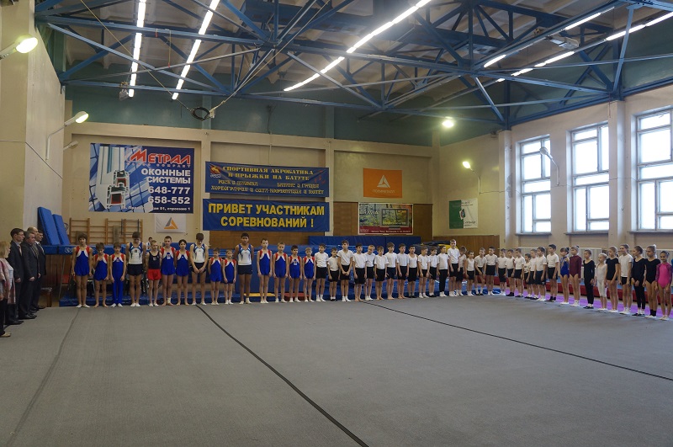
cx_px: 336
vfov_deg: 43.5
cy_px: 224
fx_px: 560
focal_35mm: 30
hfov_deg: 62.0
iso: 640
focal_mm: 20
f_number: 4
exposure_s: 1/60
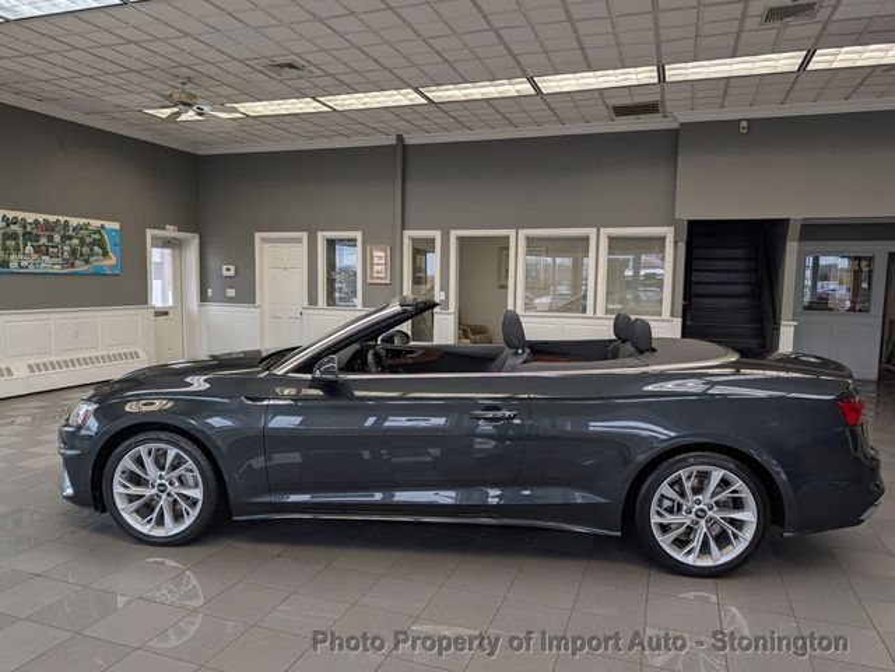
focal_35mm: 24
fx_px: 621
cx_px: 448
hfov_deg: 71.6
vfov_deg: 56.8
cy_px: 336
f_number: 1.68
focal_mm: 6.9
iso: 19
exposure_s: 1/146
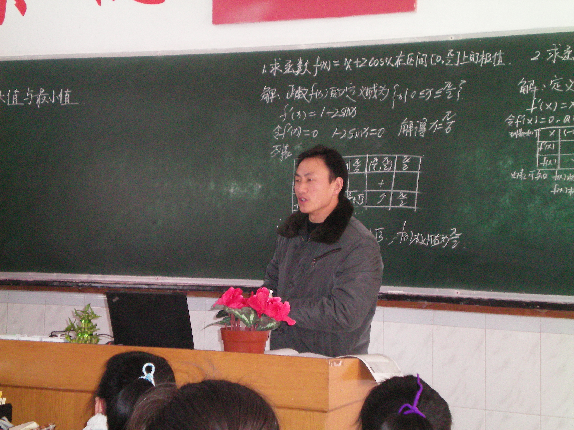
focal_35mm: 68
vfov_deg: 21.6
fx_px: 1128
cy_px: 215
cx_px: 287
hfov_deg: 28.6
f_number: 4.4
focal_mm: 11.3
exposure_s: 1/80
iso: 400
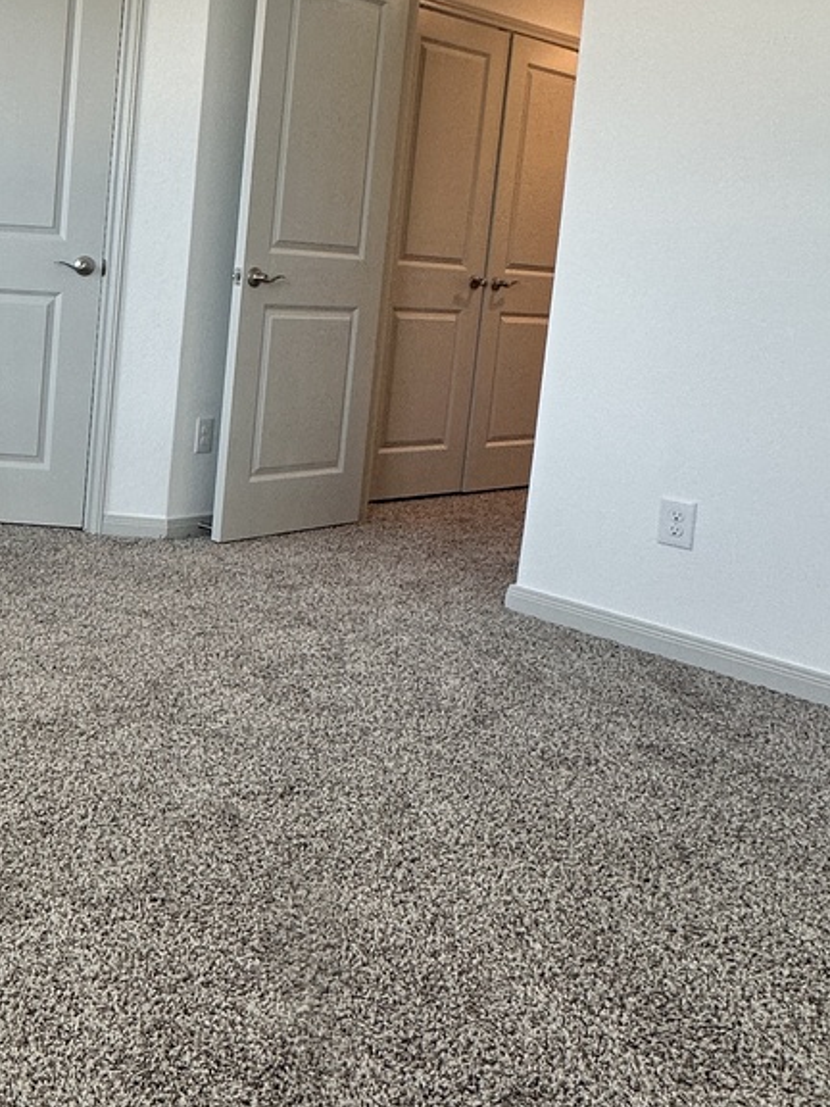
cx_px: -115
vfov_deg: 51.4
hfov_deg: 34.3
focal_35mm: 35
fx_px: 1119
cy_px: 348
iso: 100
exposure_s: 1/120
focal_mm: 2.22
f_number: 2.2
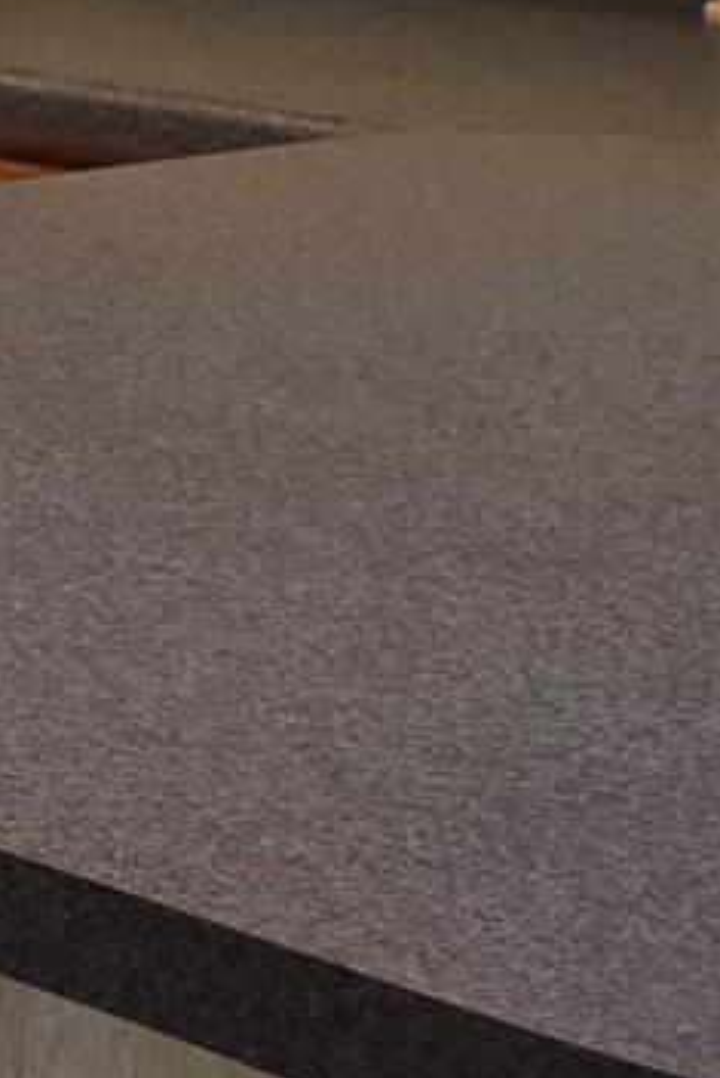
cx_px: -2362
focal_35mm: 139
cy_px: -233
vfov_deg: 14.3
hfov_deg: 6.9
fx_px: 4166
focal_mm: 6.3
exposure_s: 1/120
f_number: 1.7
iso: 160
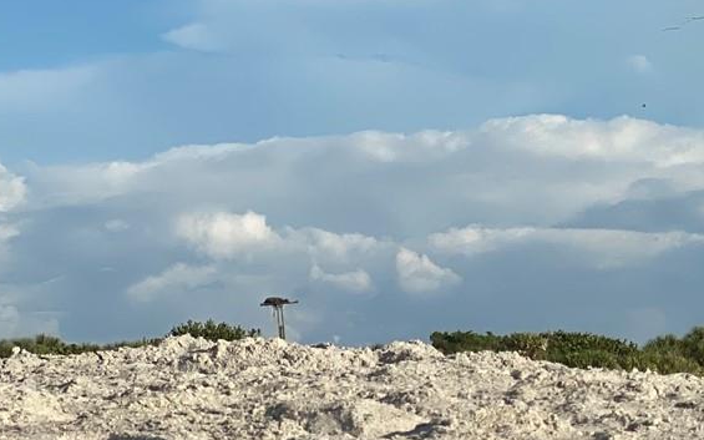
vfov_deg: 8.4
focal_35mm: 156
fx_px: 2993
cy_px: -17
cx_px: 885
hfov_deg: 13.0
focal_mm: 6
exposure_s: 1/2283
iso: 20
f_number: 2
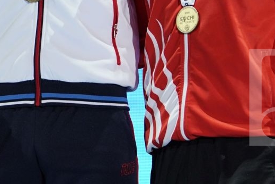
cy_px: -91
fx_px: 4293
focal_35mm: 562
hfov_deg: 3.7
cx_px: -60
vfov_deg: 2.4
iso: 500
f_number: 2.8
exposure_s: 1/250
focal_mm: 162
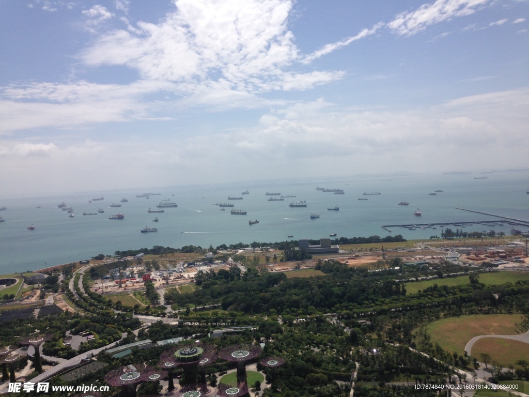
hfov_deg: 55.4
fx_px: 504
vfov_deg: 42.9
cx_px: 264
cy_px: 198
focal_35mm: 33
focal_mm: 4.12
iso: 50
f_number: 2.4
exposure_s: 1/3876
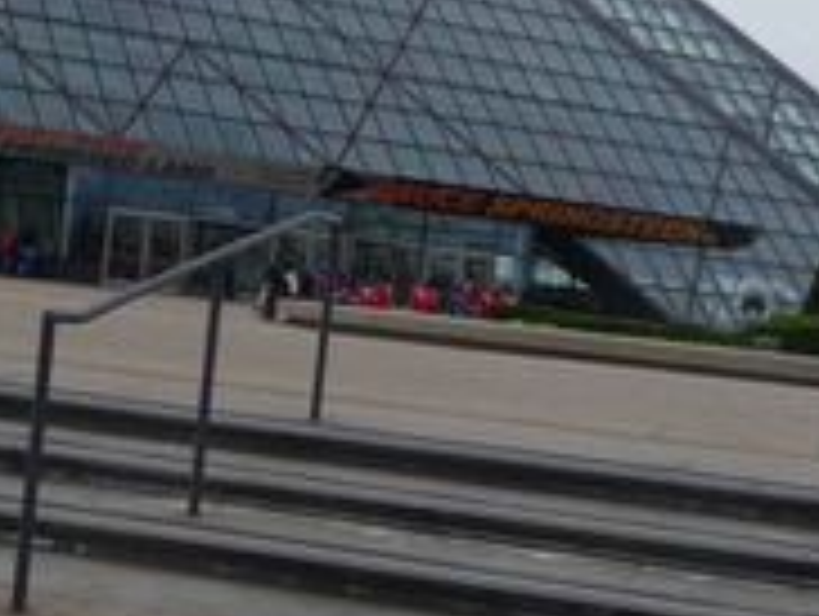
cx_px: 153
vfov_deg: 17.6
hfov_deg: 23.2
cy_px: 106
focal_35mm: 83
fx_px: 1966
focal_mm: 4.7
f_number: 8
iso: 100
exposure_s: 1/320
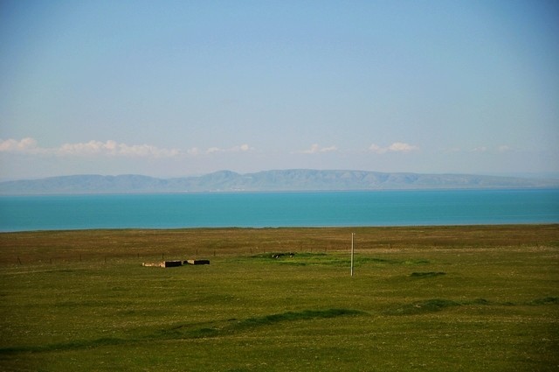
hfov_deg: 16.1
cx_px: 280
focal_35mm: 128
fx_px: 1977
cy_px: 186
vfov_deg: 10.7
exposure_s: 1/1600
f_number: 5.6
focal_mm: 85
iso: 200
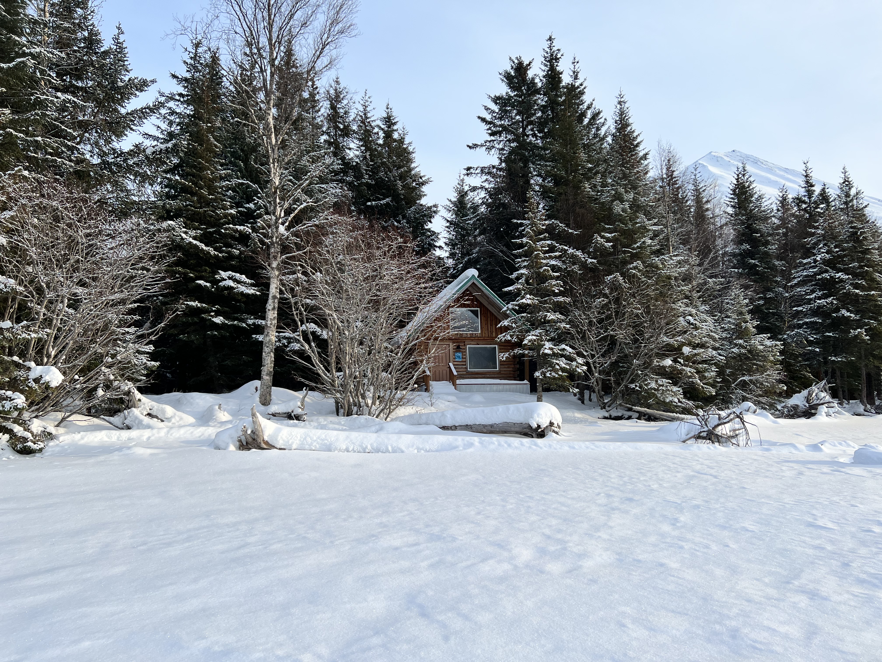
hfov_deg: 67.3
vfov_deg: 53.1
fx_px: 662
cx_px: 441
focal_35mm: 26
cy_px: 331
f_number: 1.5
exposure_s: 1/1183
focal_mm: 5.7
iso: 50
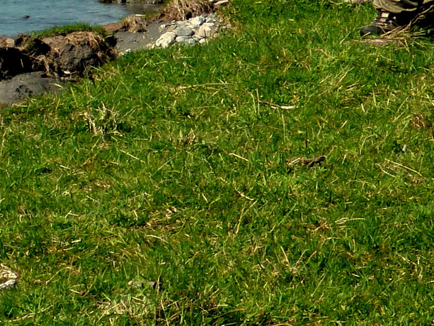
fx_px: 3373
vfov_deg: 5.5
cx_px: -64
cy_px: -216
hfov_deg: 7.3
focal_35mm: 269
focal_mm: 11.7
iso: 80
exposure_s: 1/200
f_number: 5.3
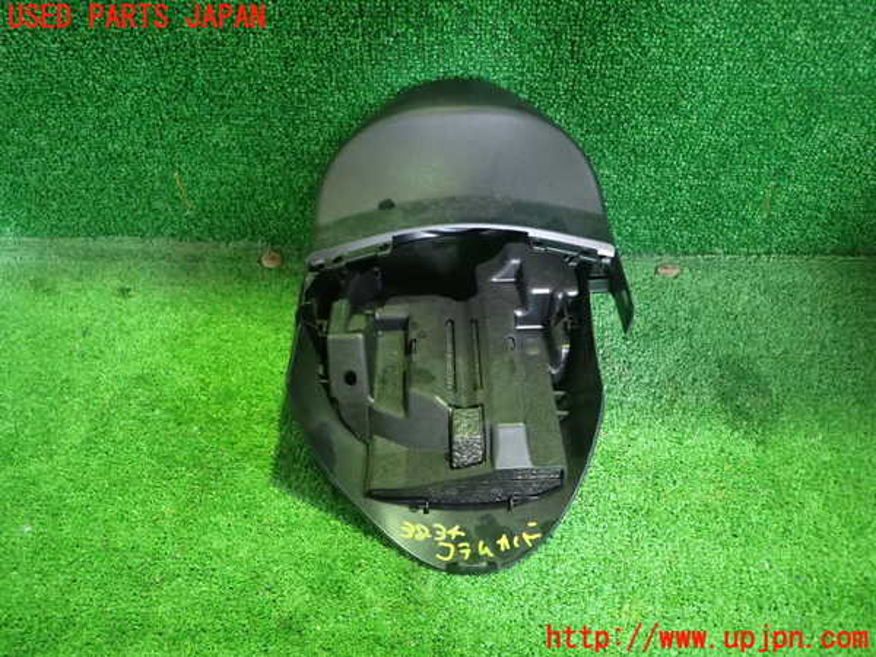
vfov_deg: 54.9
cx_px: 438
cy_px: 328
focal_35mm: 25
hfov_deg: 69.4
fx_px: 633
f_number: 2
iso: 800
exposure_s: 1/25
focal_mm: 4.5
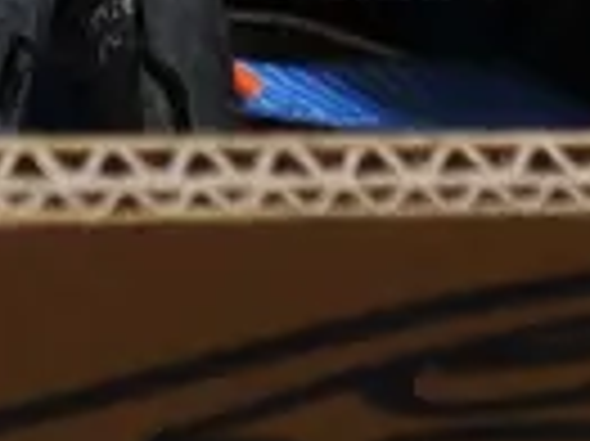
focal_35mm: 266
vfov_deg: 5.1
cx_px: -306
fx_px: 4530
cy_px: -1132
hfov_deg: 7.3
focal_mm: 17
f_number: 4
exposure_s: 1/60
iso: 250
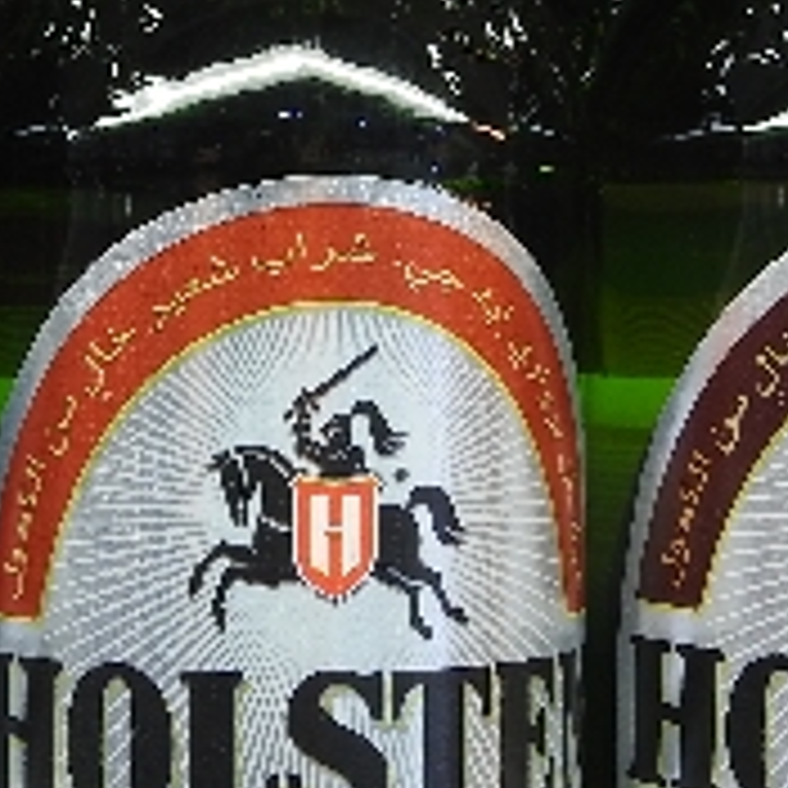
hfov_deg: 13.1
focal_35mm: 133
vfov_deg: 13.1
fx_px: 3425
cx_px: 135
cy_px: 162
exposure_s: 1/30
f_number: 3.6
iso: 110
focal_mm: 5.9
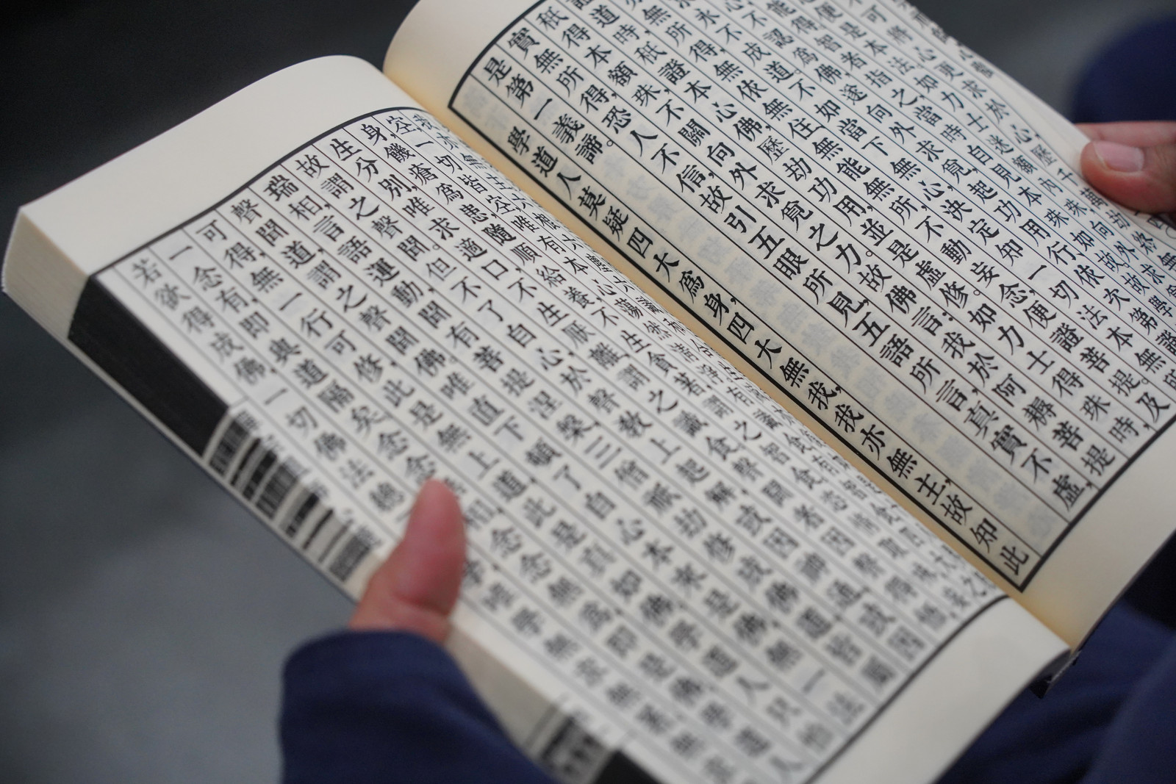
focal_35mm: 58
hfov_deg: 34.5
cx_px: 588
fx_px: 1895
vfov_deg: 23.4
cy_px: 392
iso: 3200
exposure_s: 1/160
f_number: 4
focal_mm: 58
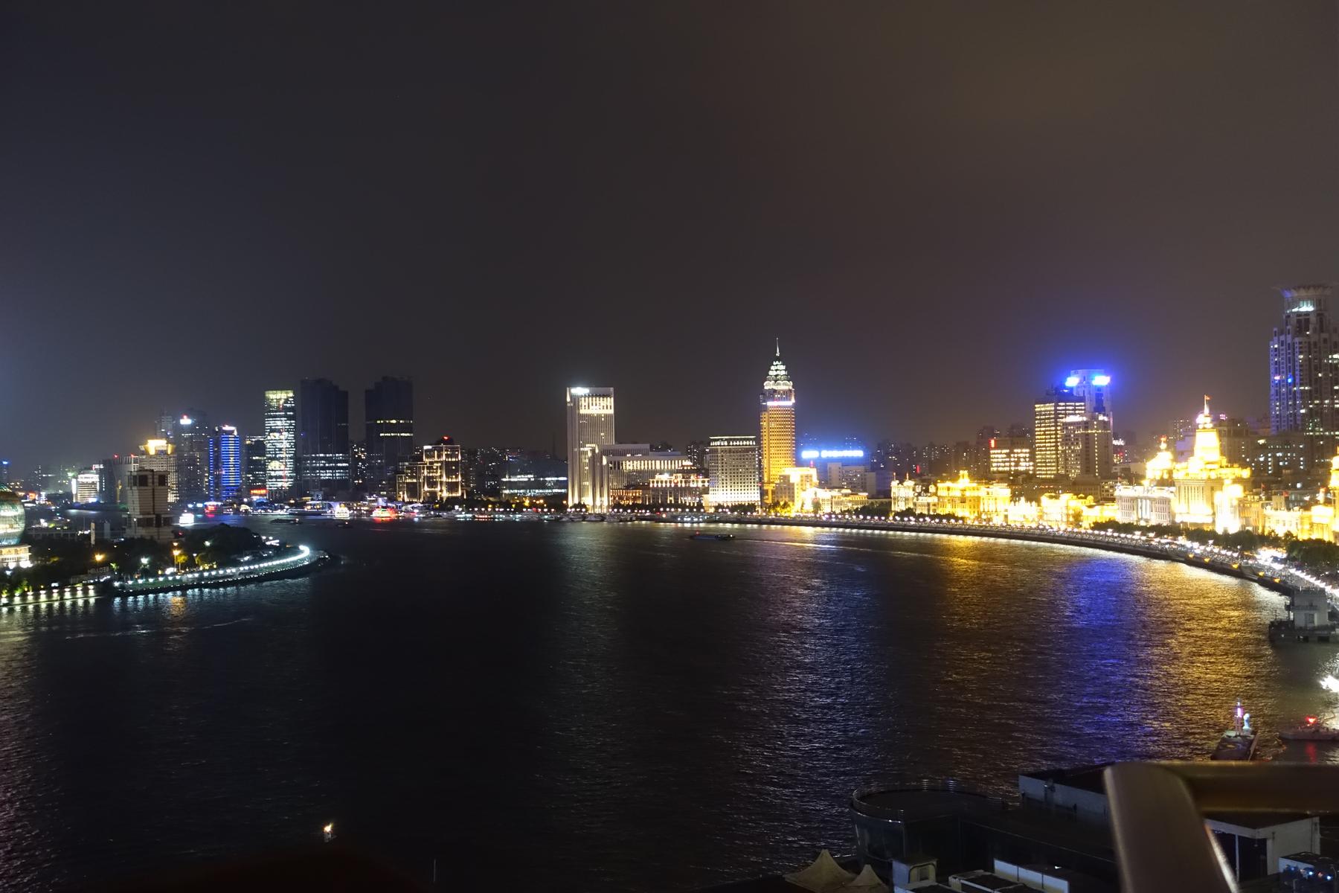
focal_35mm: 41
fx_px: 1525
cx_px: 670
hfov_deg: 47.4
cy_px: 446
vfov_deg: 32.6
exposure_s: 1/8
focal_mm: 14.9
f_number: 2.8
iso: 1600
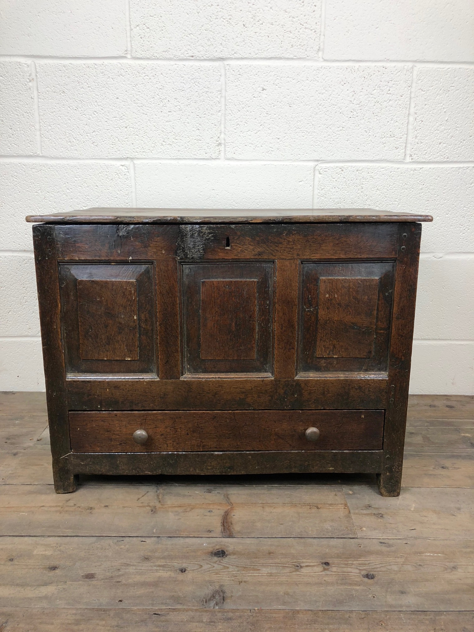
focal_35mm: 28
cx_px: 237
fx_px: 511
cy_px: 316
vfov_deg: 63.4
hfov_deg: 49.7
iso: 32
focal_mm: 4
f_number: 1.8
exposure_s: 1/50
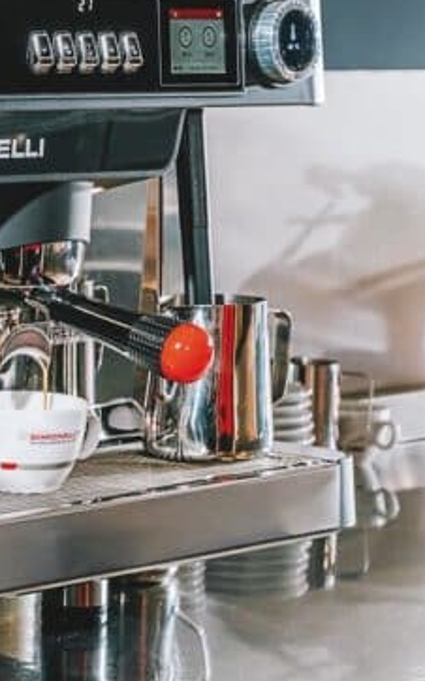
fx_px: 2745
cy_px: 278
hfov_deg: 8.6
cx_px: -246
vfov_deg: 14.1
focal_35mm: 148
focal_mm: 70
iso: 1000
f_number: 9
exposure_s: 1/100
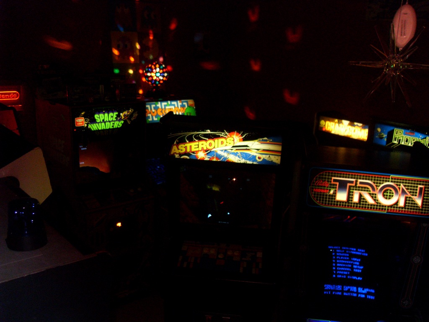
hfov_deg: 54.0
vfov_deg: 41.8
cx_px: 214
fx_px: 421
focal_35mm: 34
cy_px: 161
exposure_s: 1/45
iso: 400
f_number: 2.8
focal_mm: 6.3
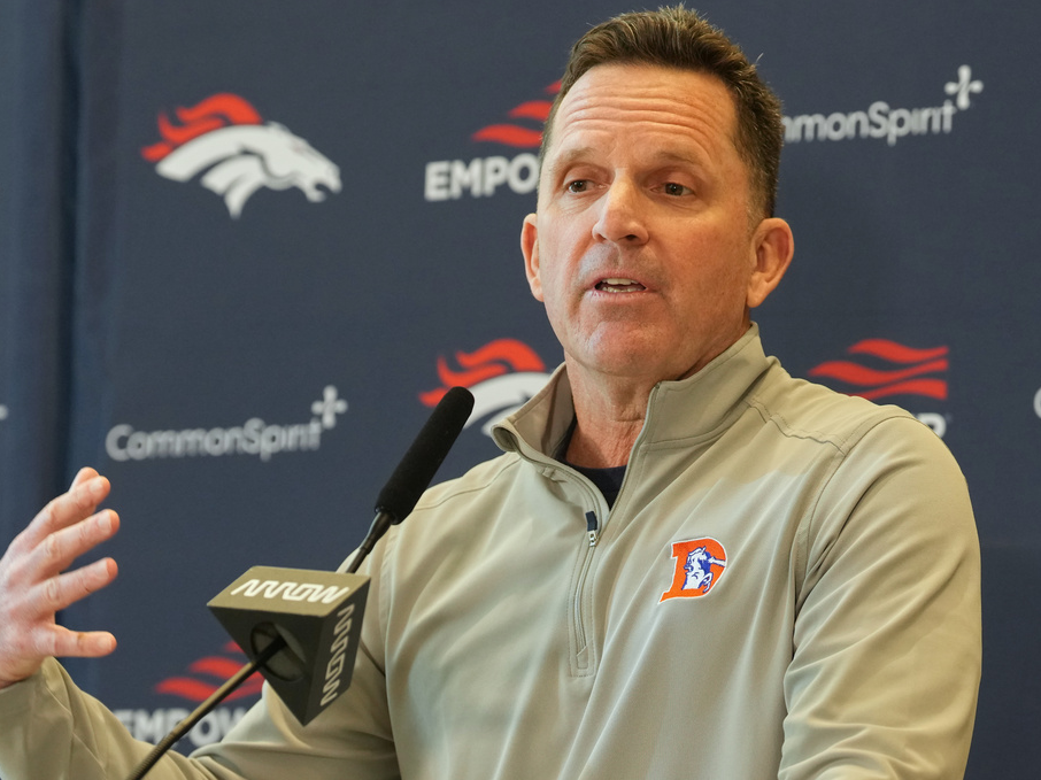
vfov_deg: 7.5
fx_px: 5983
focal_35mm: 199
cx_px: 529
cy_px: 391
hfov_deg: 9.9
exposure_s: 1/250
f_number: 3.2
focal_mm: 122
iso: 2000
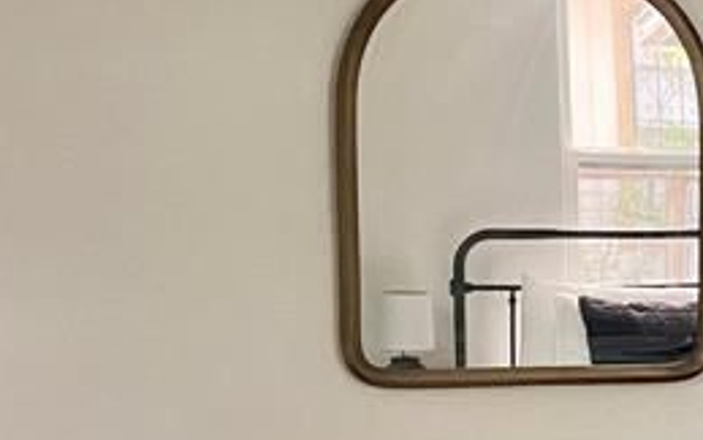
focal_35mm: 109
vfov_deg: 11.9
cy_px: 386
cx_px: 1012
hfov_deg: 17.4
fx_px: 2089
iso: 320
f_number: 1.6
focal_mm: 4.2
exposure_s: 1/60
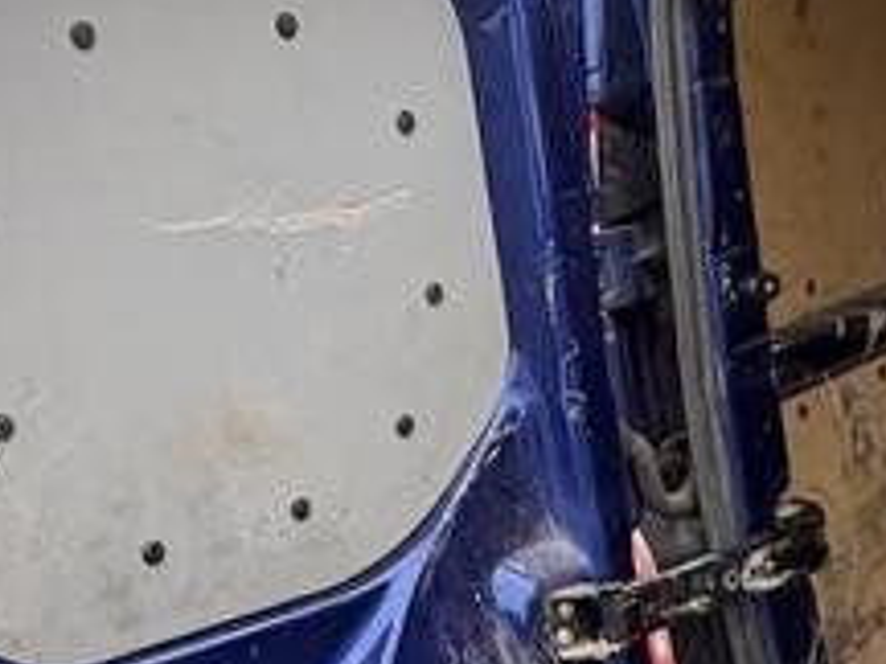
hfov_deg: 33.0
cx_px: 304
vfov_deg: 24.6
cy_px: 574
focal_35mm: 58
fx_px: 1485
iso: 64
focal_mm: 2.22
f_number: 2.2
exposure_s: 1/137
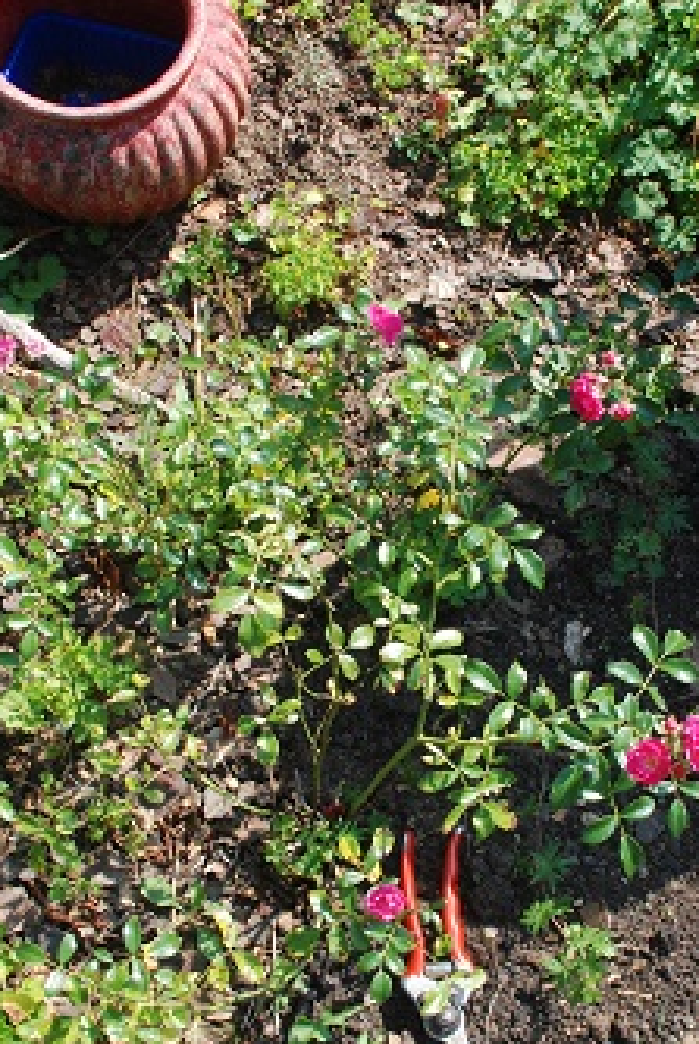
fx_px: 1568
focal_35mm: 54
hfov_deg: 25.1
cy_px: 633
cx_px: 403
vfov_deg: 36.7
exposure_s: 1/200
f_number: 10
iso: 400
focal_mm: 20
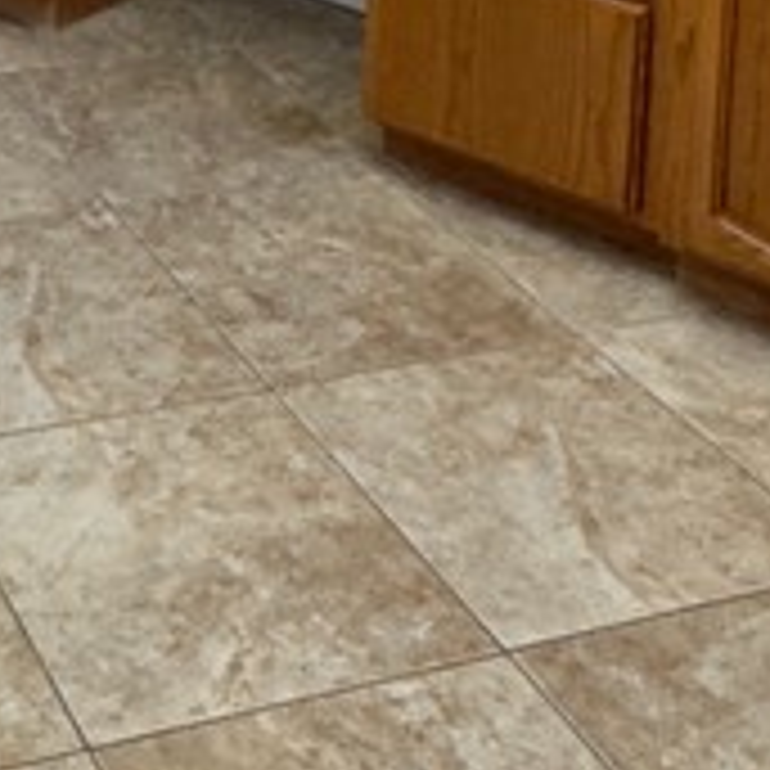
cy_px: -594
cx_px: -144
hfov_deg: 21.7
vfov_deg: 18.5
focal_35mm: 74
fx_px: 1862
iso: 160
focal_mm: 2.22
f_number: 2.2
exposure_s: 1/120
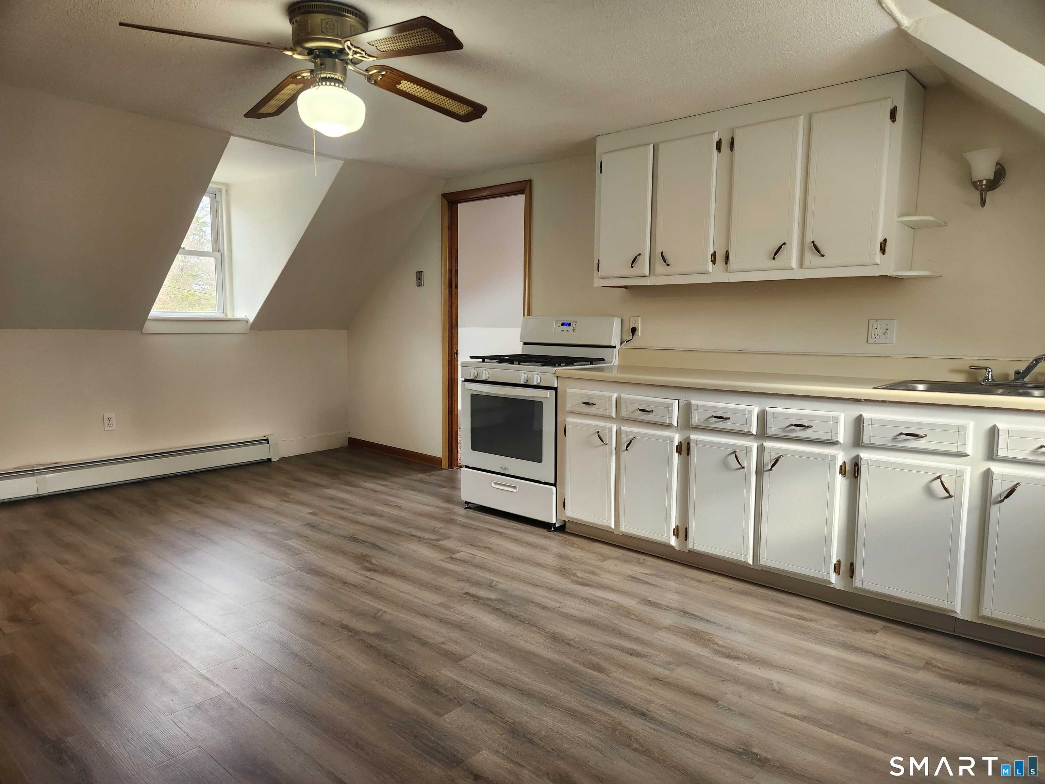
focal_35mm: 23
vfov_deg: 58.9
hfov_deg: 73.9
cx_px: 522
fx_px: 694
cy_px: 392
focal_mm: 5.4
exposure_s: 1/120
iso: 125
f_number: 1.8
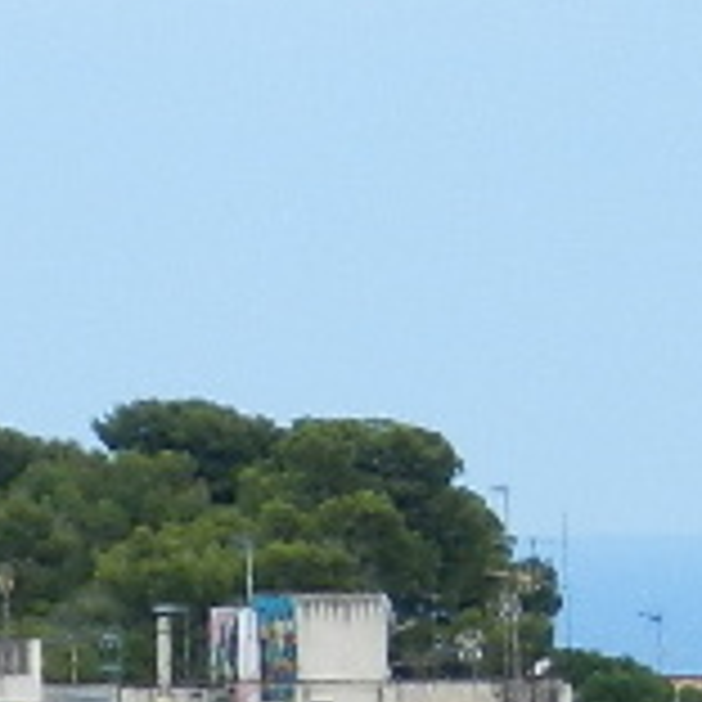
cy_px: 945
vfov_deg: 1.4
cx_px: 1742
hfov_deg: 1.4
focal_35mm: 1248
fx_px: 28634
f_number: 5.6
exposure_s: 1/640
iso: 160
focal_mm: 38.2
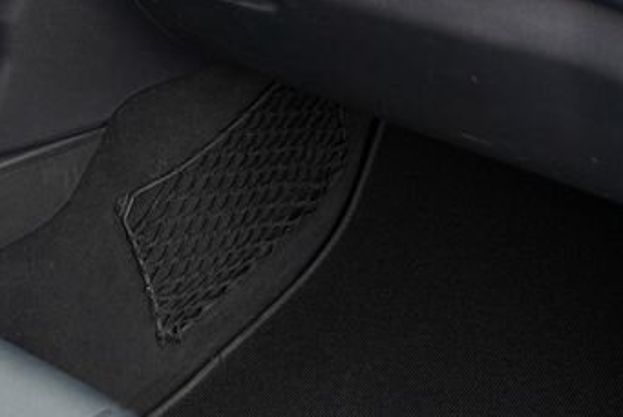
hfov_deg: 27.0
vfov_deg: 17.5
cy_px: -155
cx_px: 53
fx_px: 1247
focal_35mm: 72
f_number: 4.5
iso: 100
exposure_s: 1/80
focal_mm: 24
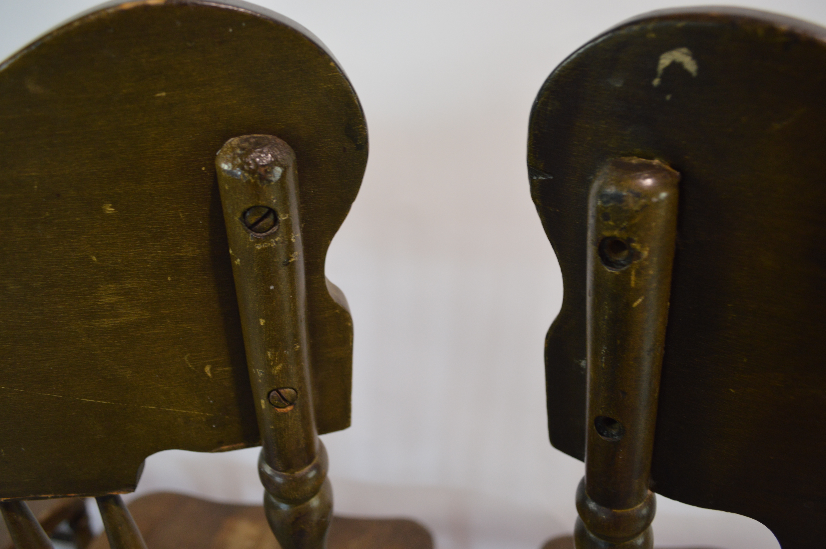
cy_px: 274
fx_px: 619
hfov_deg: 67.4
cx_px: 413
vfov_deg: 47.8
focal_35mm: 27
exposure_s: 1/20
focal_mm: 18
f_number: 3.5
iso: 400
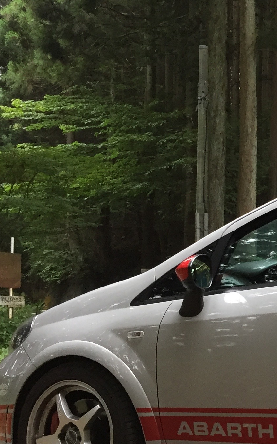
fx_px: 894
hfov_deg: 15.6
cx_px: 461
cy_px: 253
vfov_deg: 27.8
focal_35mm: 74
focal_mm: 4.15
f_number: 2.2
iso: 50
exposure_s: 1/30
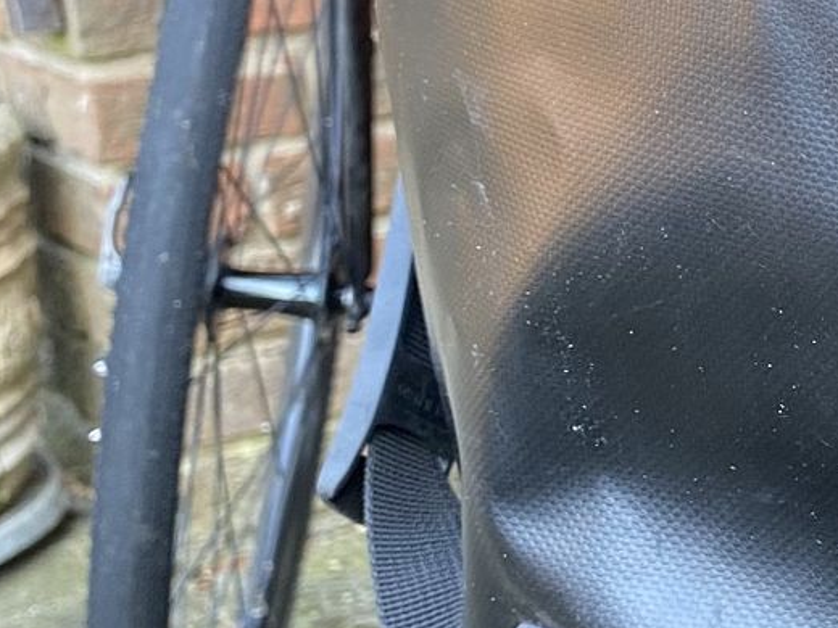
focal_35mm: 96
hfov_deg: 17.0
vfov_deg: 15.4
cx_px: 1481
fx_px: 2324
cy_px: 179
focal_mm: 4.25
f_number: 1.8
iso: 125
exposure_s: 1/83
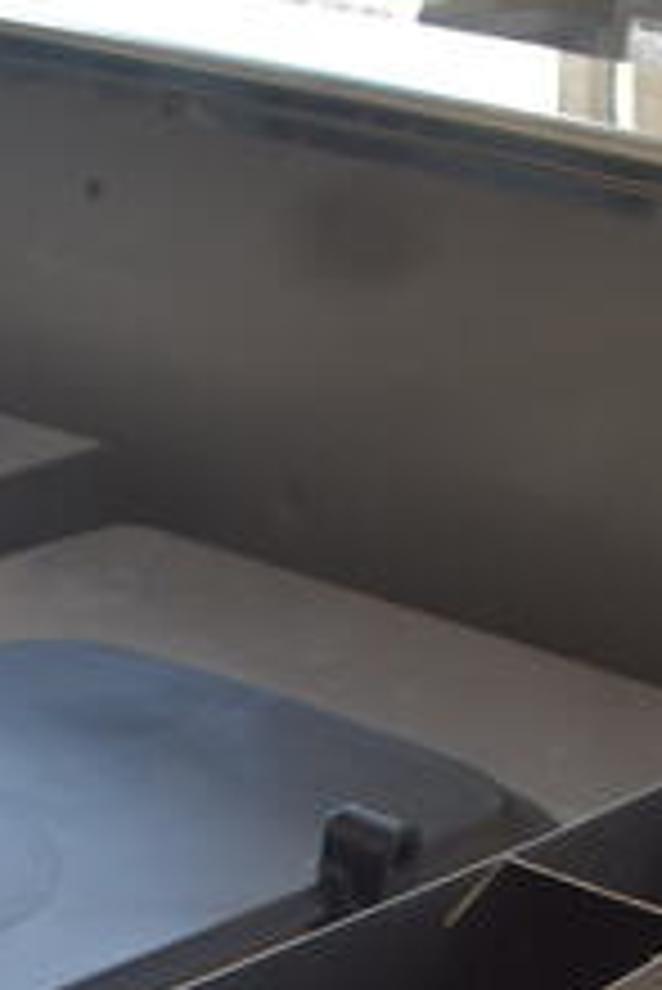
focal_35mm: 112
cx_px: -113
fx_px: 3084
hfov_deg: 12.0
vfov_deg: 16.1
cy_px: 1649
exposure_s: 1/250
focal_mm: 18
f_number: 3.5
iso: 400
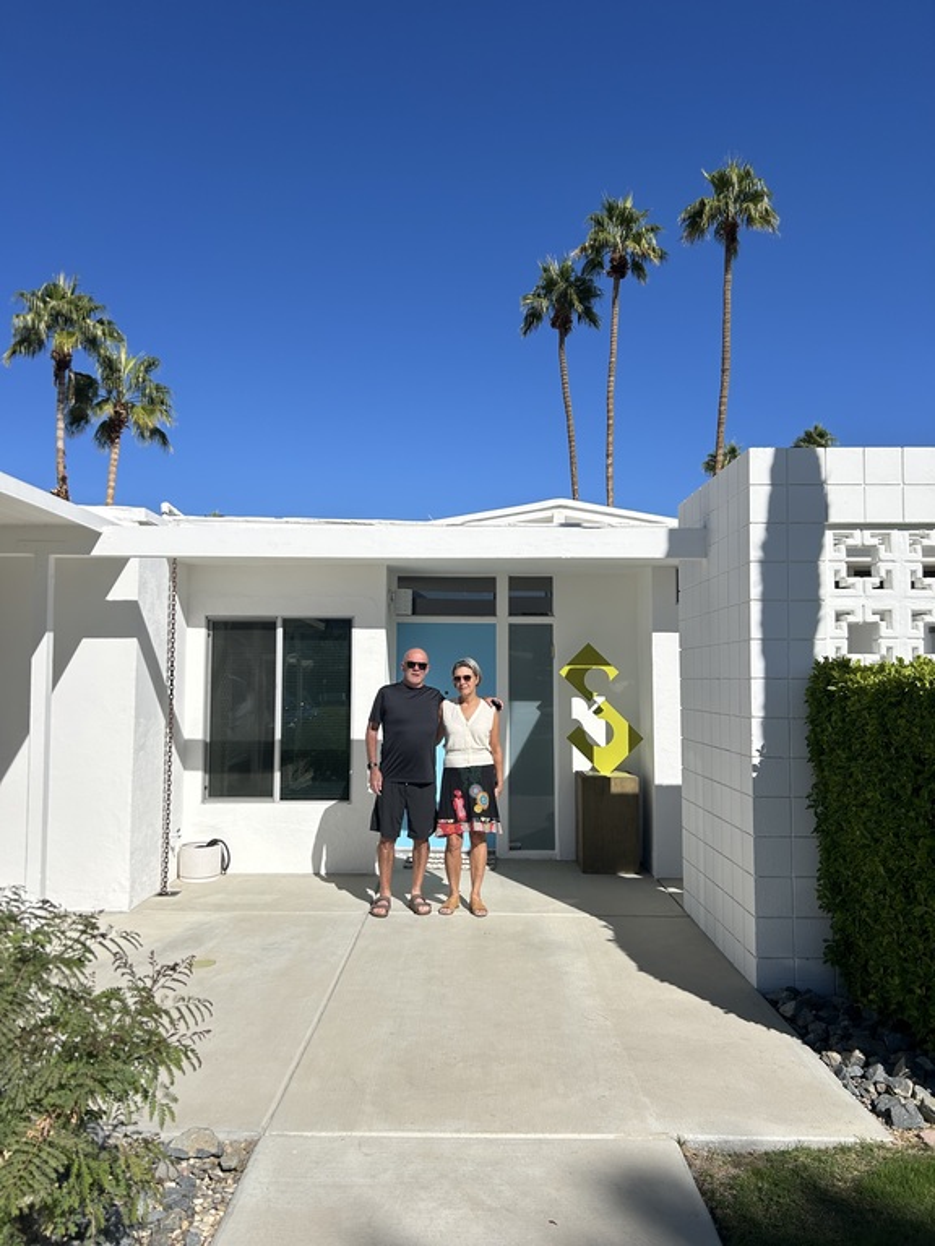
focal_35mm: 26
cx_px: 468
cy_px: 623
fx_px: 936
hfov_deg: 53.1
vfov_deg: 67.3
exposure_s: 1/9434
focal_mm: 5.7
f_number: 1.5
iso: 50
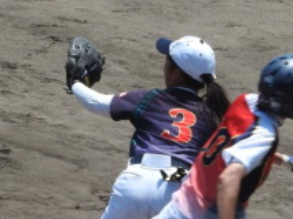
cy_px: 92
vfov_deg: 3.9
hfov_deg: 5.2
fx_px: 3219
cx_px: 212
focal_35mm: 381
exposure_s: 1/500
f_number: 5
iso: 100
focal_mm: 24.2
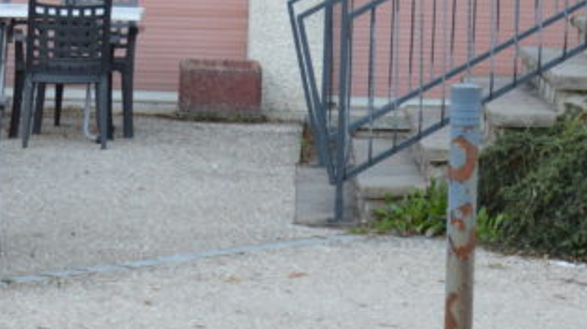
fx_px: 2550
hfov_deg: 13.1
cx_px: 370
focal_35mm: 164
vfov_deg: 7.2
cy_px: -278
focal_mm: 32
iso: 400
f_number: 4.5
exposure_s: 1/80
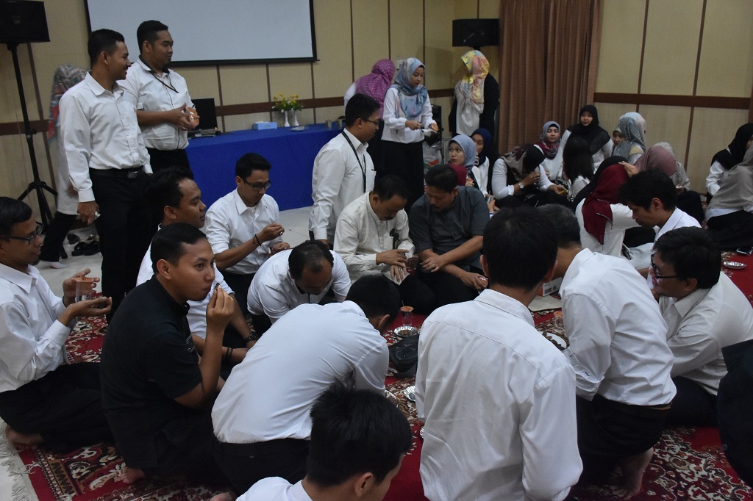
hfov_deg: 61.9
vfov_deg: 43.6
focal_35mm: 30
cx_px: 376
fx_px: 627
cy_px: 250
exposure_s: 1/80
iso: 2000
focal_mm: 20
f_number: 4.5
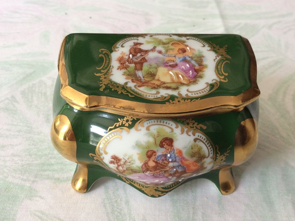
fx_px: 323
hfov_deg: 49.0
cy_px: 99
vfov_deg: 37.6
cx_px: 153
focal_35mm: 38
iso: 32
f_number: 2.4
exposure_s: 1/33
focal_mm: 3.3
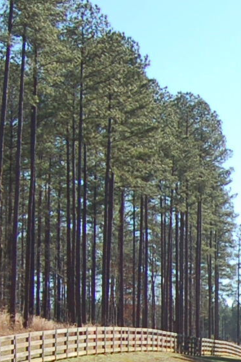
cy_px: 341
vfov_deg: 14.0
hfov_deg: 8.7
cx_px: 540
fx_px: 1457
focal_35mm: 145
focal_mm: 18
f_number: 5.6
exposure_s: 1/500
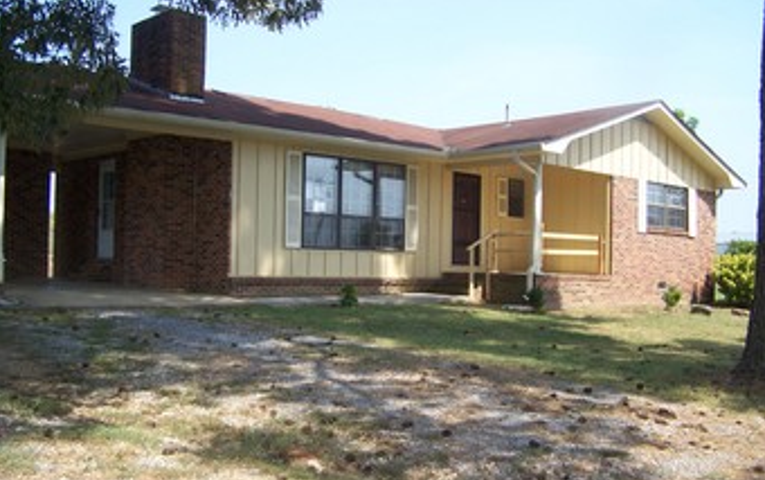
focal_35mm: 41
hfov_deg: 48.2
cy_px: 241
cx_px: 387
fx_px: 855
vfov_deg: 31.3
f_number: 2.8
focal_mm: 6.3
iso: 80
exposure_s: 1/750
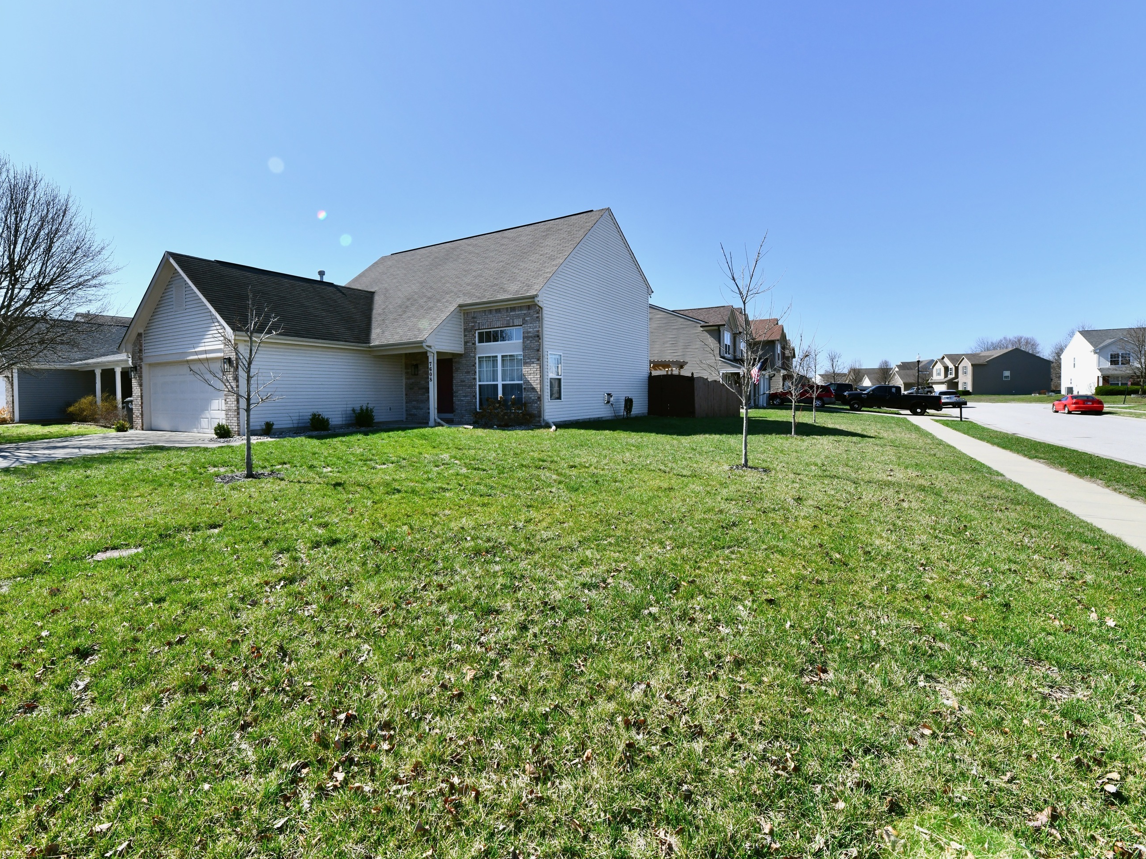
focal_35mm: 16
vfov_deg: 78.1
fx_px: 530
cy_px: 410
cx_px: 492
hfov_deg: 93.9
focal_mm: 14
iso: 640
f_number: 13
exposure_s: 1/640
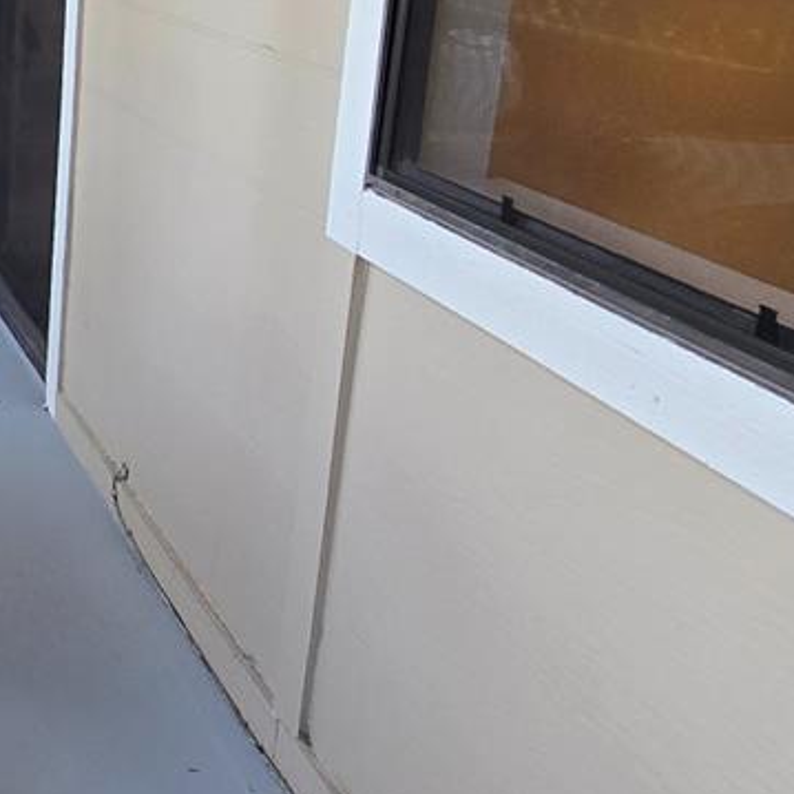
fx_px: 1246
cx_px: -351
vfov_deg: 35.1
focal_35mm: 48
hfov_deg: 26.9
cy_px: 272
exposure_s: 1/120
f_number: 2.2
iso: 80
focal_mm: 2.2
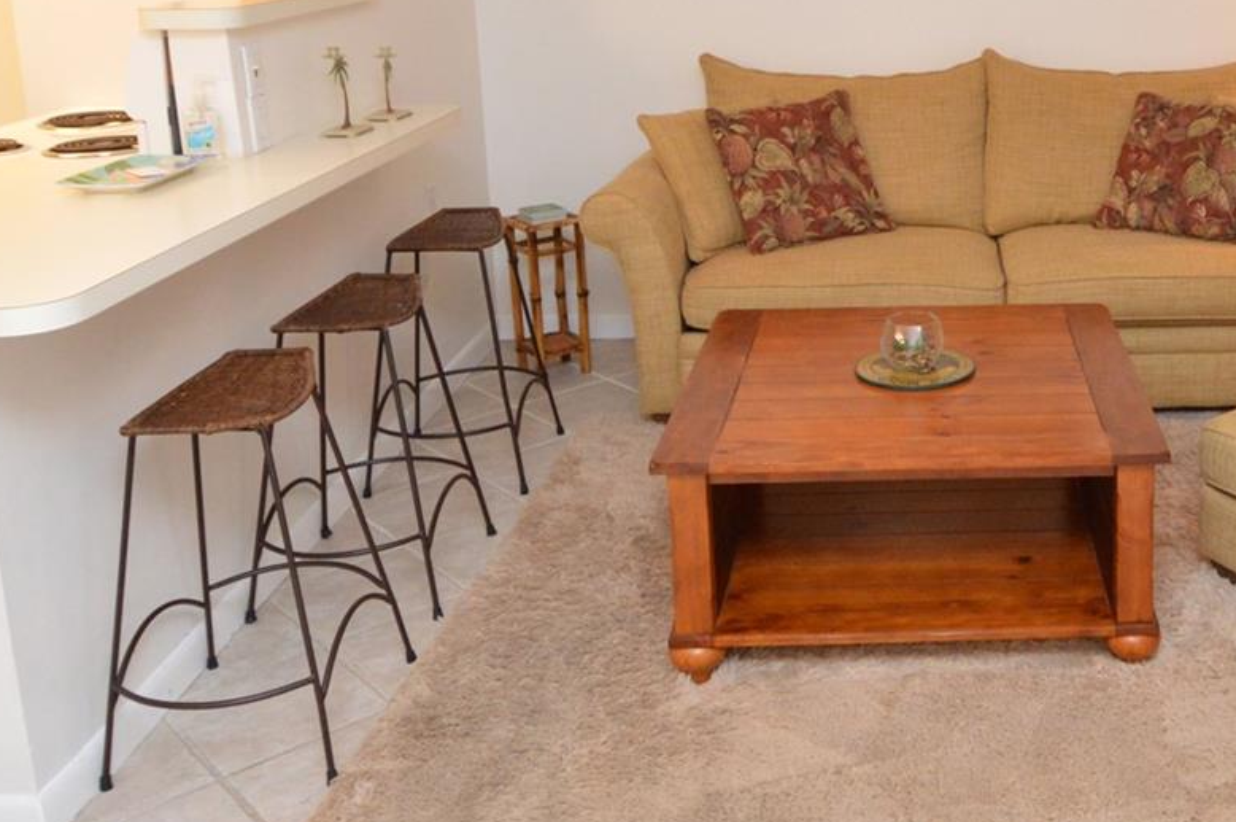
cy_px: 239
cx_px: 969
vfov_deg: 35.3
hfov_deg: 49.2
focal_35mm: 37
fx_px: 1269
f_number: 4
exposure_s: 1/60
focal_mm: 12
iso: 1600
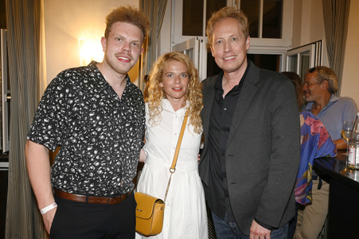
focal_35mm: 33
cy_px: 120
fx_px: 329
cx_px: 180
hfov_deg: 57.3
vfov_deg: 39.9
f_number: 6.3
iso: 2500
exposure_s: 1/60
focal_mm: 33
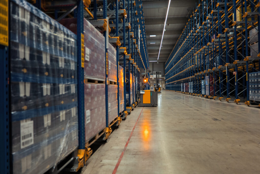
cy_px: 87
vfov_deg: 53.1
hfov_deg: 73.7
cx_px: 130
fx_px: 173
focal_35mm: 24
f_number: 1.8
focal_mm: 24
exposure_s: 1/320
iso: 3200
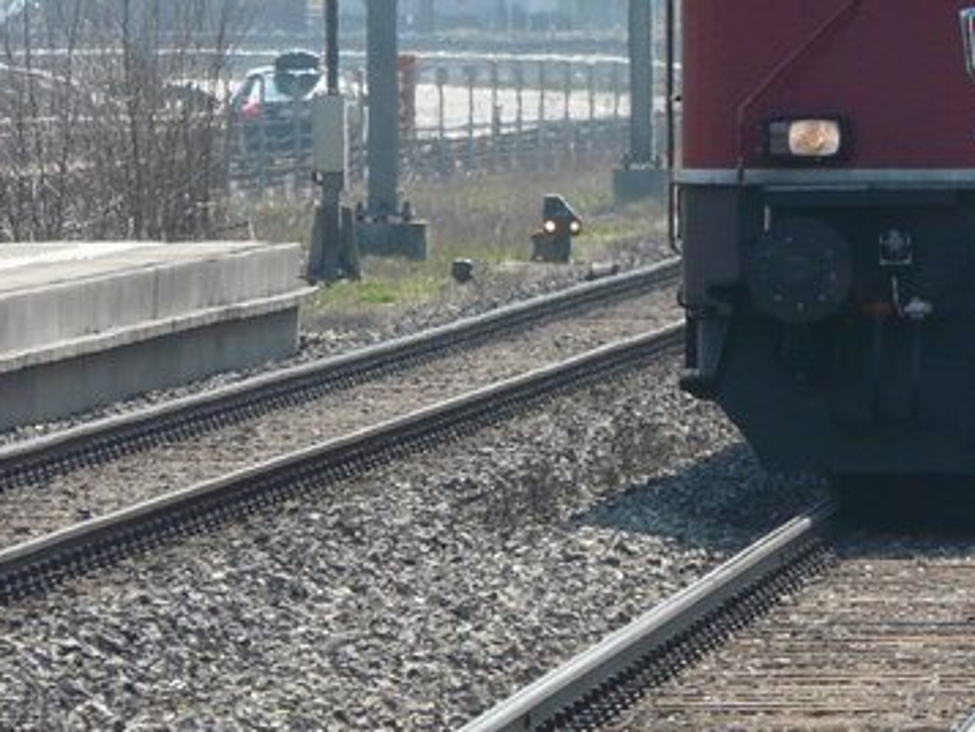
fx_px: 22118
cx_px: 934
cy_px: -71
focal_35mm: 785
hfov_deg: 2.5
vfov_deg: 1.9
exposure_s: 1/320
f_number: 5.6
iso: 100
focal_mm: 45.9
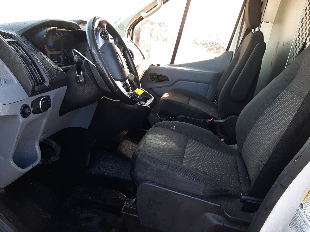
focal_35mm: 26
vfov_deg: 53.1
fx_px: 233
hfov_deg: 67.3
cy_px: 116
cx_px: 155
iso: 50
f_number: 1.7
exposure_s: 1/120
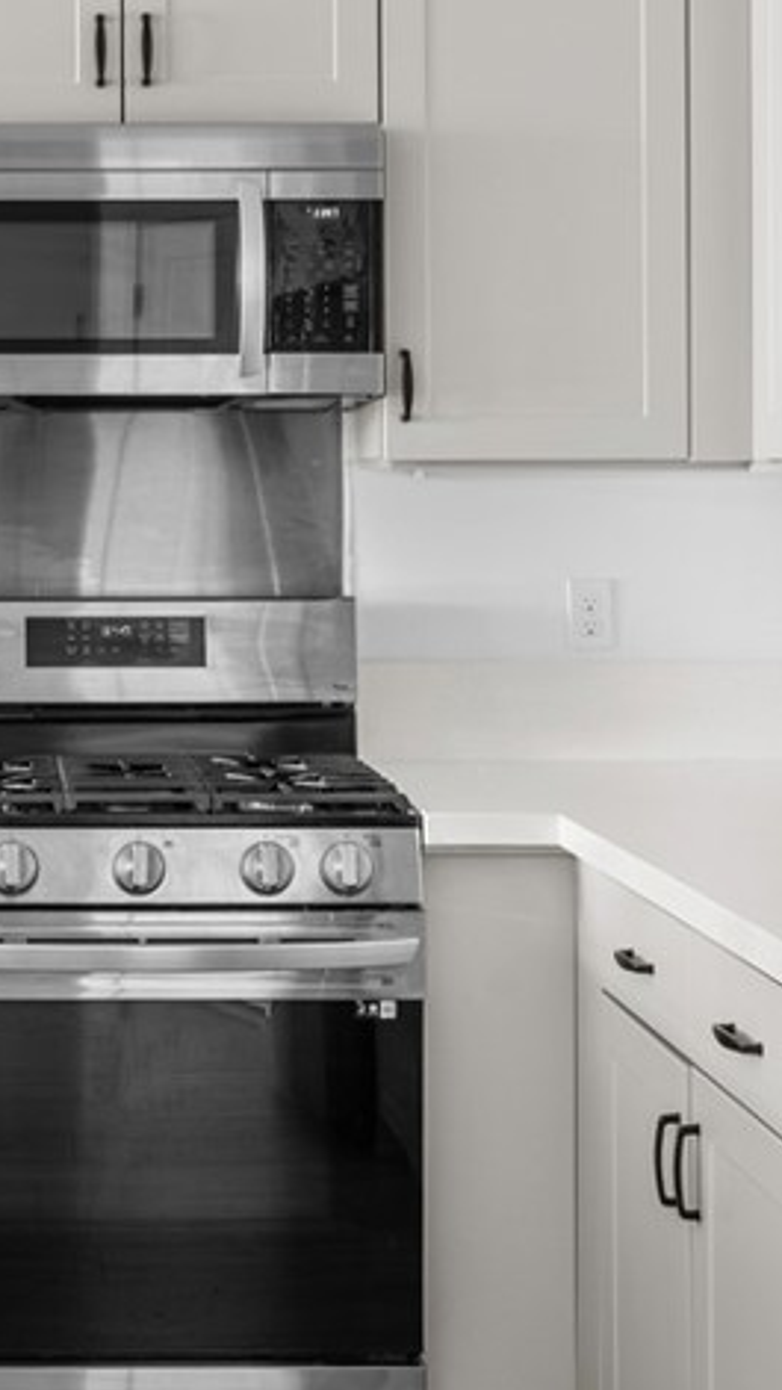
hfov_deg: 17.9
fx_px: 2433
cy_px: 512
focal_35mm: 66
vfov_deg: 31.7
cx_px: 30
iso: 400
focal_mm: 29
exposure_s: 1.3
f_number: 8
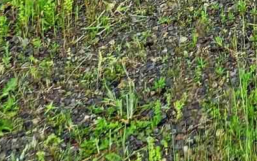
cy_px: -499
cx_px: 425
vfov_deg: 6.5
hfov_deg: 12.3
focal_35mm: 159
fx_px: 1114
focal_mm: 5.4
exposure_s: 1/1111
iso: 40
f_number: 1.8
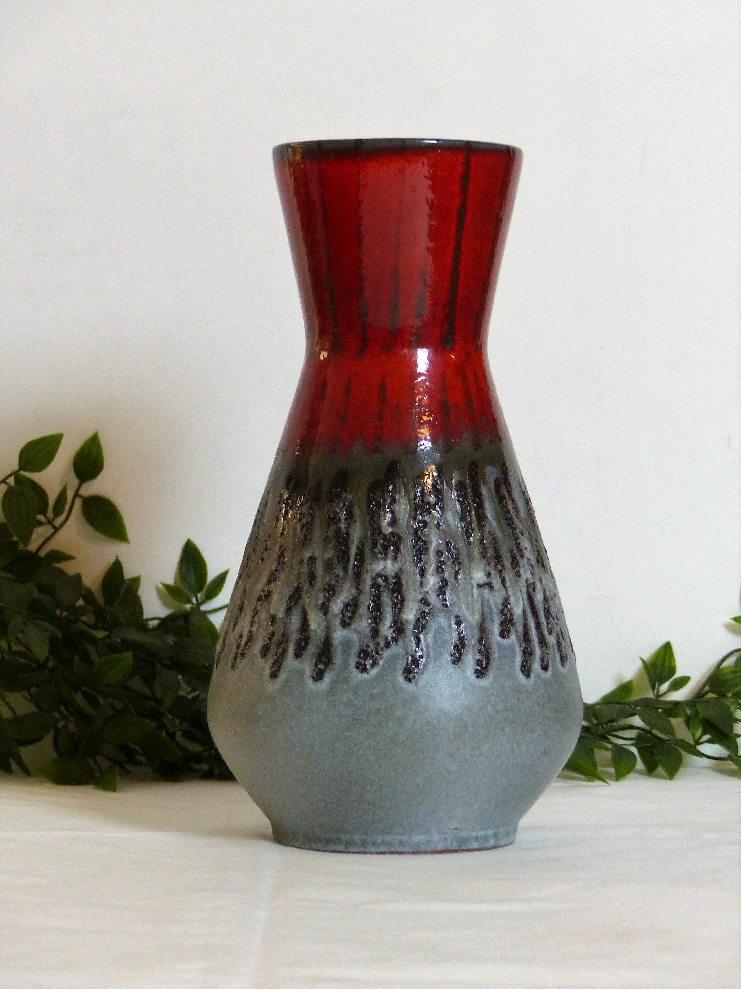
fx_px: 3311
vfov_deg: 17.0
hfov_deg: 12.8
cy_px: 494
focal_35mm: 116
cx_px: 370
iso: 400
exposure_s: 1/50
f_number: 2.8
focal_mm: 19.2
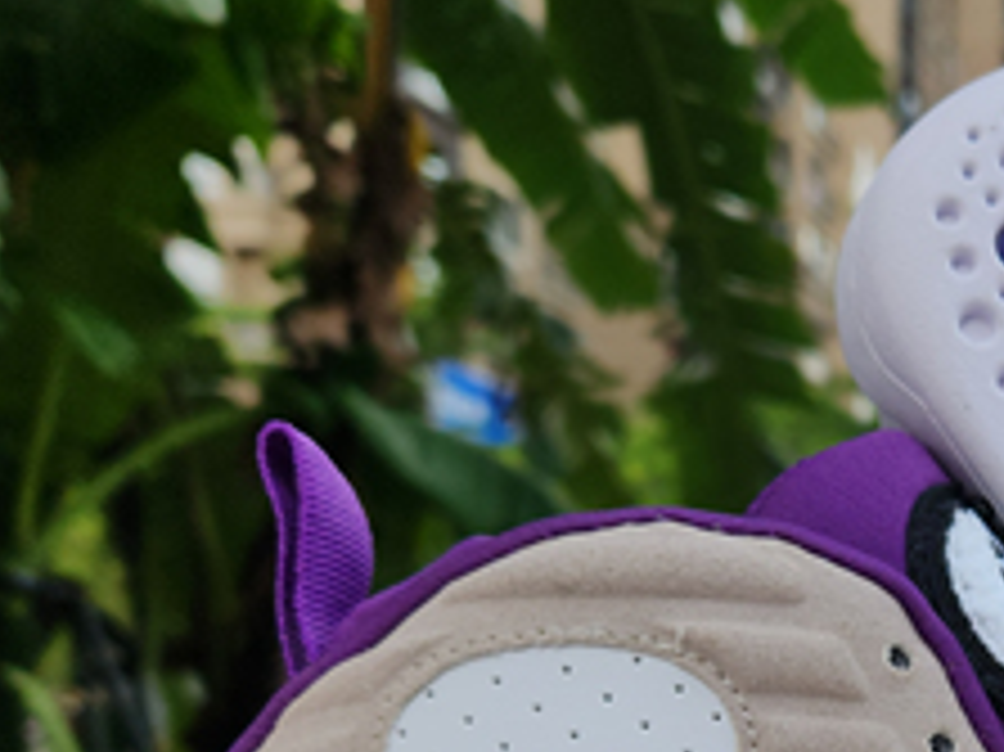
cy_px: 907
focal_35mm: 67
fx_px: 1942
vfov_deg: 20.5
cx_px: 1049
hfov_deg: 27.0
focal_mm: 5.4
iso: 32
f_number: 1.8
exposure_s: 1/50
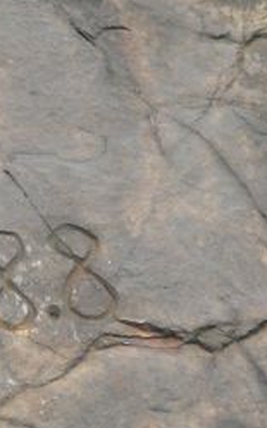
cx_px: -126
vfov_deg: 6.0
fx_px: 4063
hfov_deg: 3.7
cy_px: 172
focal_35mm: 348
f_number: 5.6
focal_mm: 16.8
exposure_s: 1/125
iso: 100
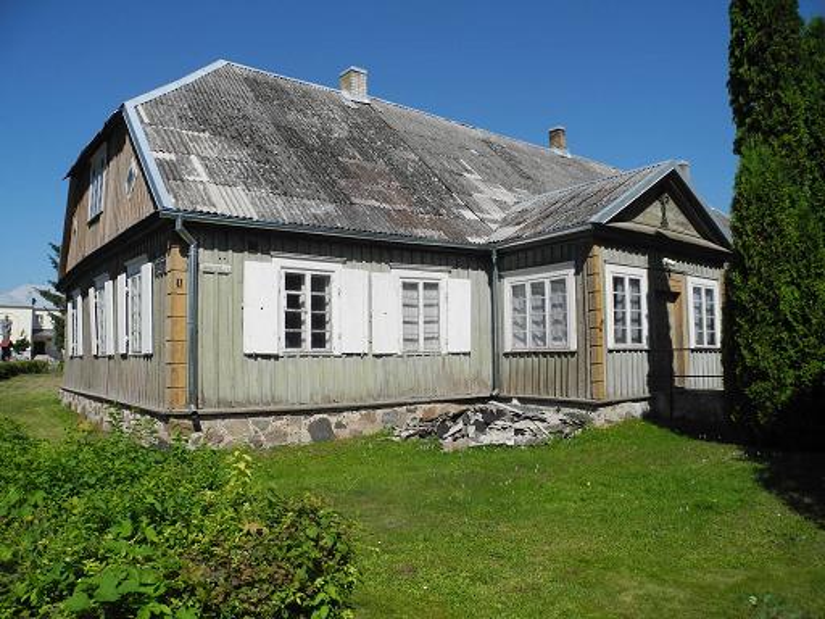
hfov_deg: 63.4
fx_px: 667
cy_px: 310
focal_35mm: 28
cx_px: 412
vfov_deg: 49.7
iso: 100
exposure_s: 1/1000
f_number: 5
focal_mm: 6
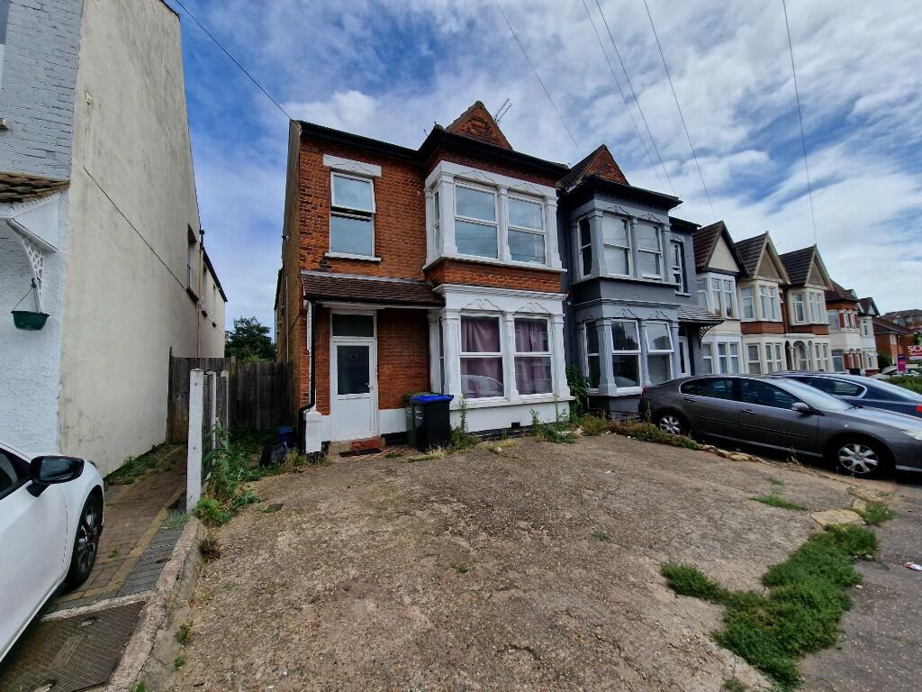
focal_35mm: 13
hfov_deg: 106.2
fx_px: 346
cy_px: 346
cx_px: 461
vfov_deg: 89.9
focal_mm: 2.2
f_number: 2.2
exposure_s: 1/3392
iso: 50
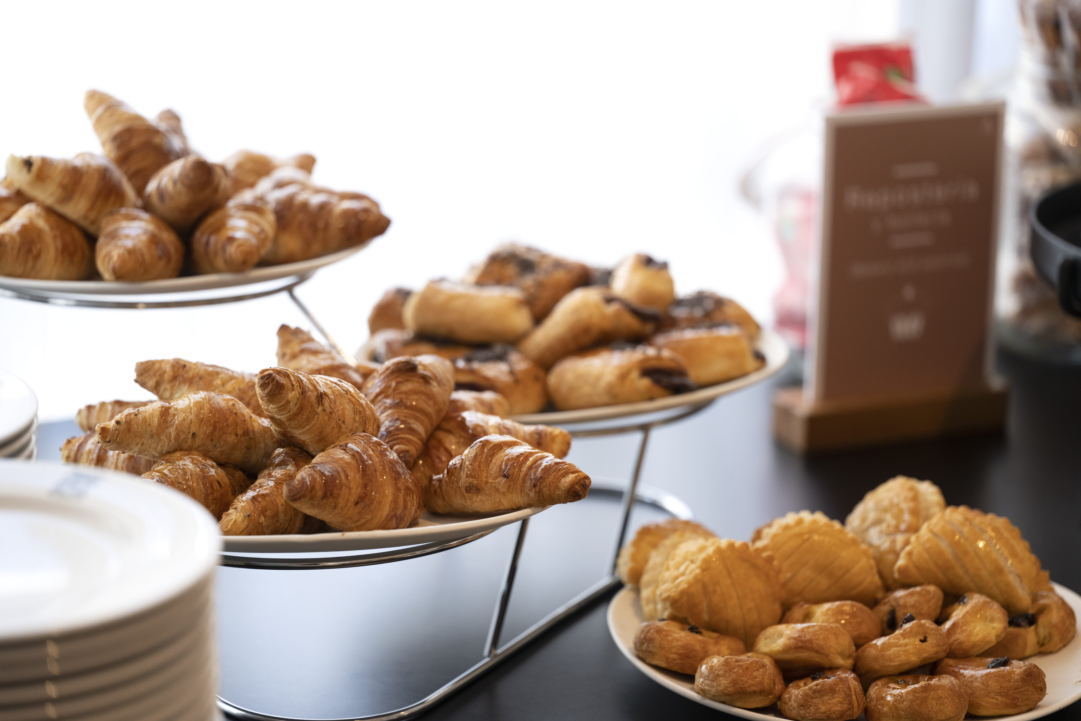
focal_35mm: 105
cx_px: 540
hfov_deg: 19.5
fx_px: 3153
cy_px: 360
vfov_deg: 13.0
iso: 400
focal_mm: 105
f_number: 3.2
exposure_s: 1/125
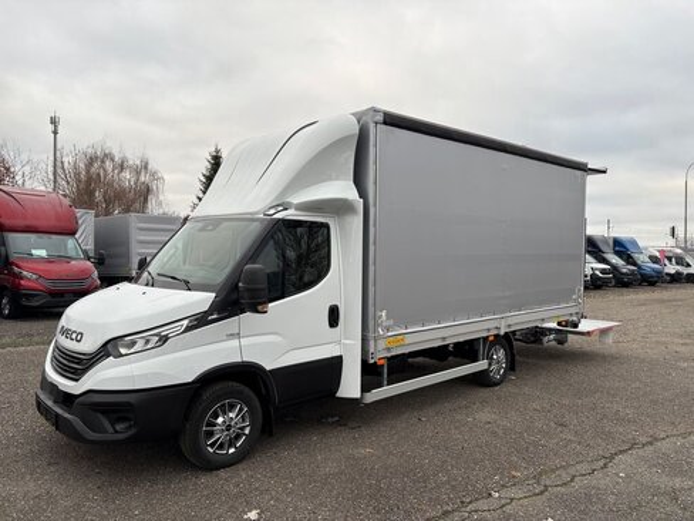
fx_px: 521
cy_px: 260
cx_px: 347
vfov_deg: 53.1
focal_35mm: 26
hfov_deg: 67.3
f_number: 1.6
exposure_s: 1/214
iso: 40
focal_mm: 5.96
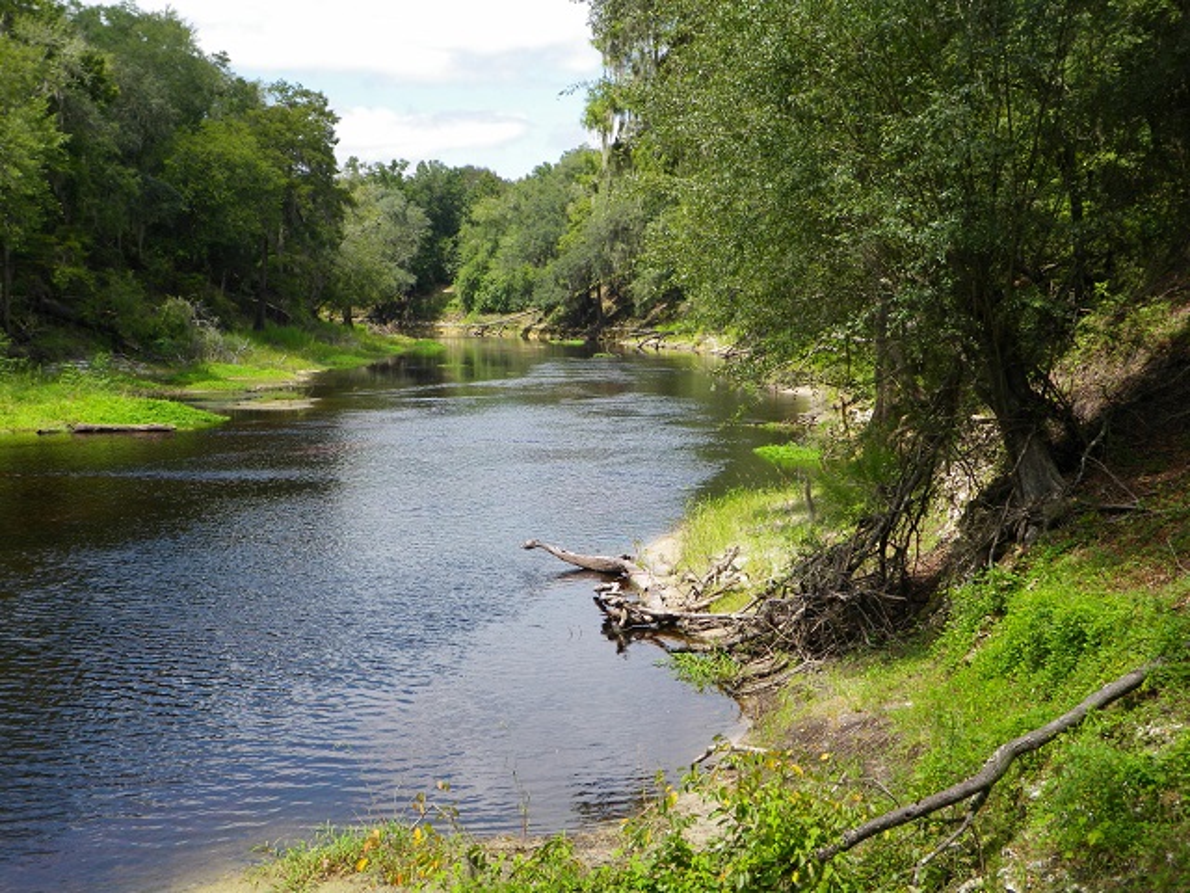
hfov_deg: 41.2
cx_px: 595
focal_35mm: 46
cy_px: 446
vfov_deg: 31.5
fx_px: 1581
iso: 64
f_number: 3.3
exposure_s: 1/400
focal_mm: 8.2
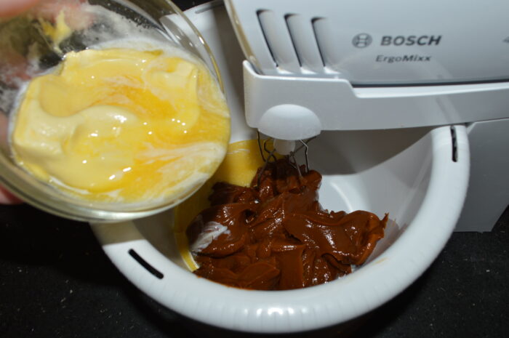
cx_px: 254
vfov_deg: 43.5
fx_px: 424
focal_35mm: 30
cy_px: 169
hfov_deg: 62.0
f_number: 8
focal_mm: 20
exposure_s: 1/60
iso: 100
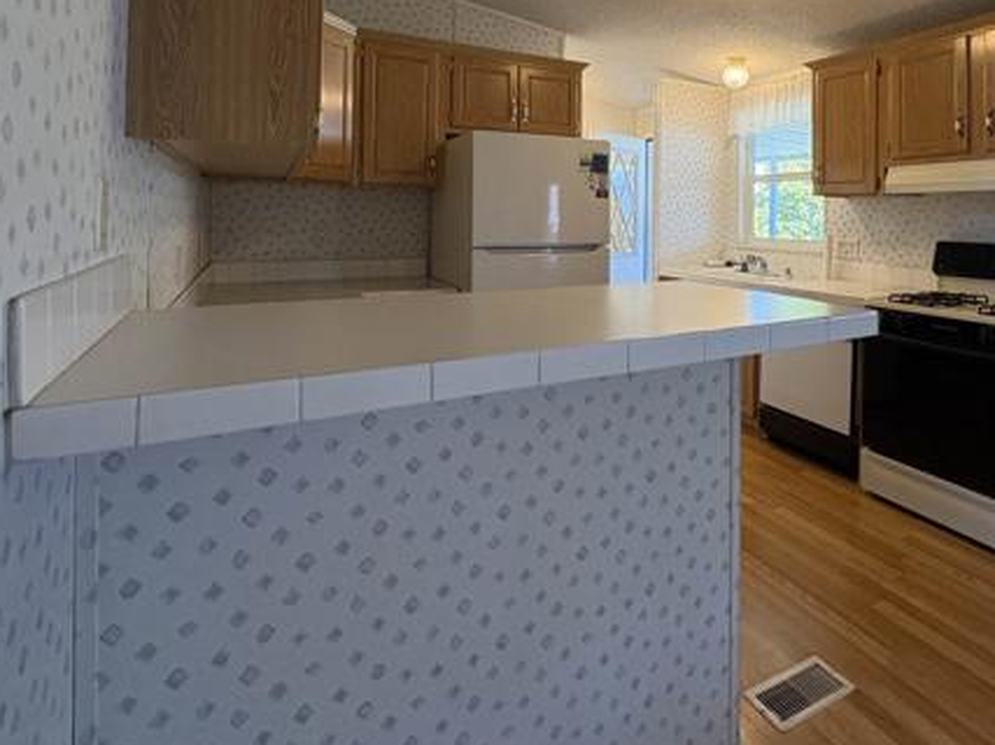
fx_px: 603
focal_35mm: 21
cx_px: 585
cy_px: 214
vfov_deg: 60.9
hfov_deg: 78.3
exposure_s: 1/120
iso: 250
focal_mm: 2.22
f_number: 2.2
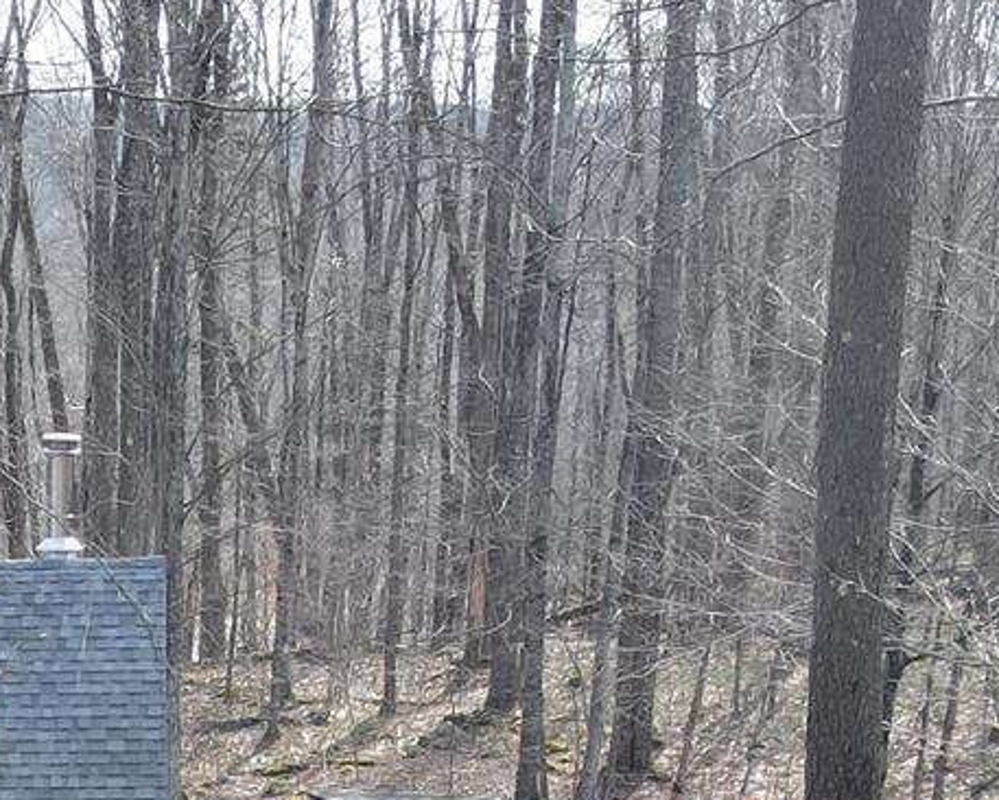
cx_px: -24
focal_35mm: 105
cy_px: 1670
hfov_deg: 17.8
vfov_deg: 12.6
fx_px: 3106
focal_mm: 4.5
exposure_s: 1/100
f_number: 2.8
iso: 100
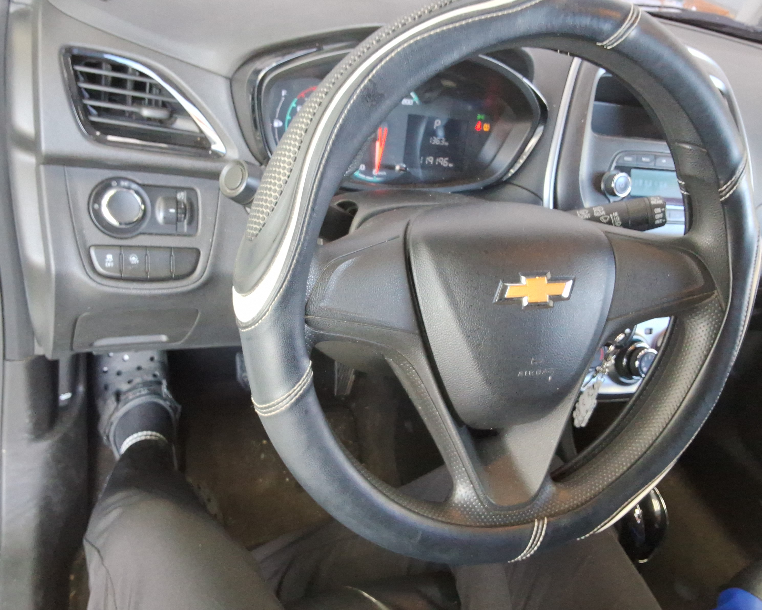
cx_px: 352
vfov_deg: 48.5
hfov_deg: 58.7
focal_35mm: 30
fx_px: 677
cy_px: 304
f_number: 1.9
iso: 129
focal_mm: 2.91
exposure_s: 1/40
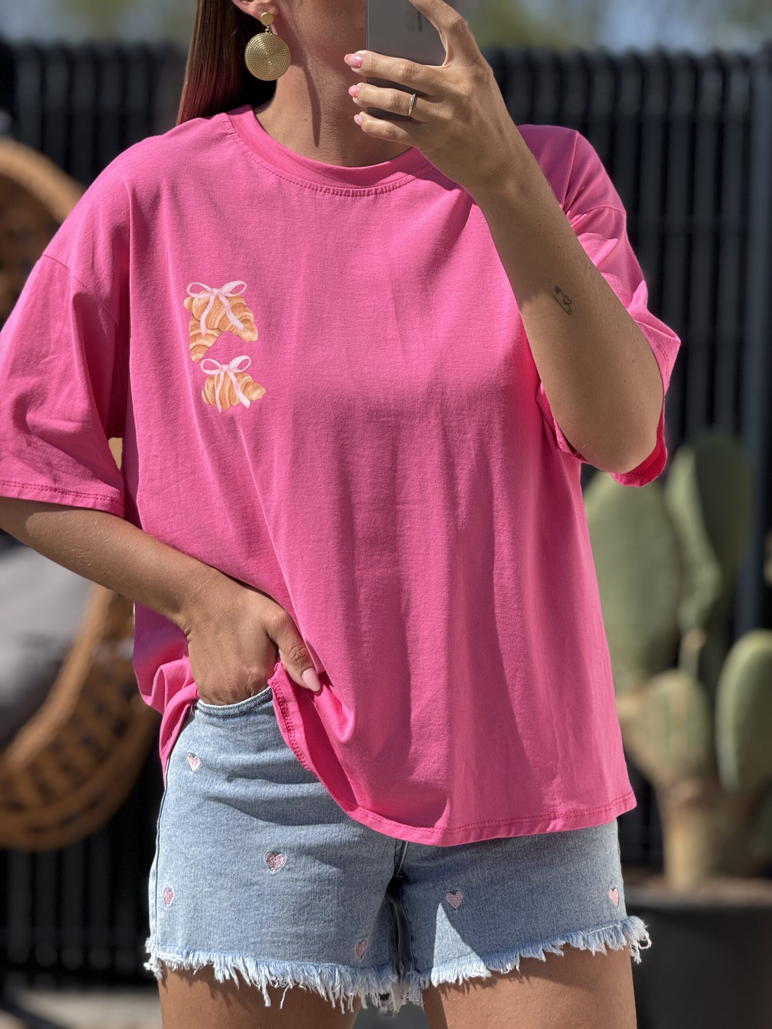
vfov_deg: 16.4
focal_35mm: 120
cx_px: 386
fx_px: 3568
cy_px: 514
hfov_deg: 12.3
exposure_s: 1/1048
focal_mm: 15.66
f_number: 2.8
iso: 50
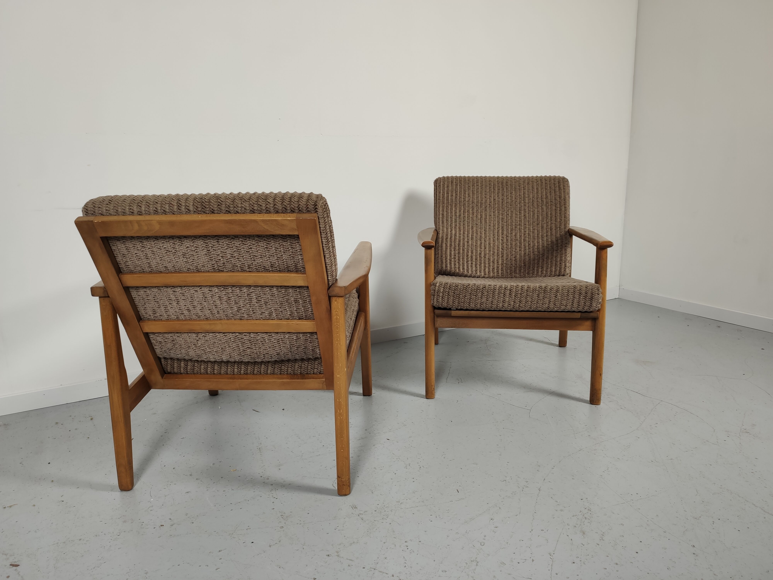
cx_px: 386
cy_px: 290
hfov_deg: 65.3
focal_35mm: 27
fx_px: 603
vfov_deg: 51.4
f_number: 1.75
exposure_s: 1/100
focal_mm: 4.75
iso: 134
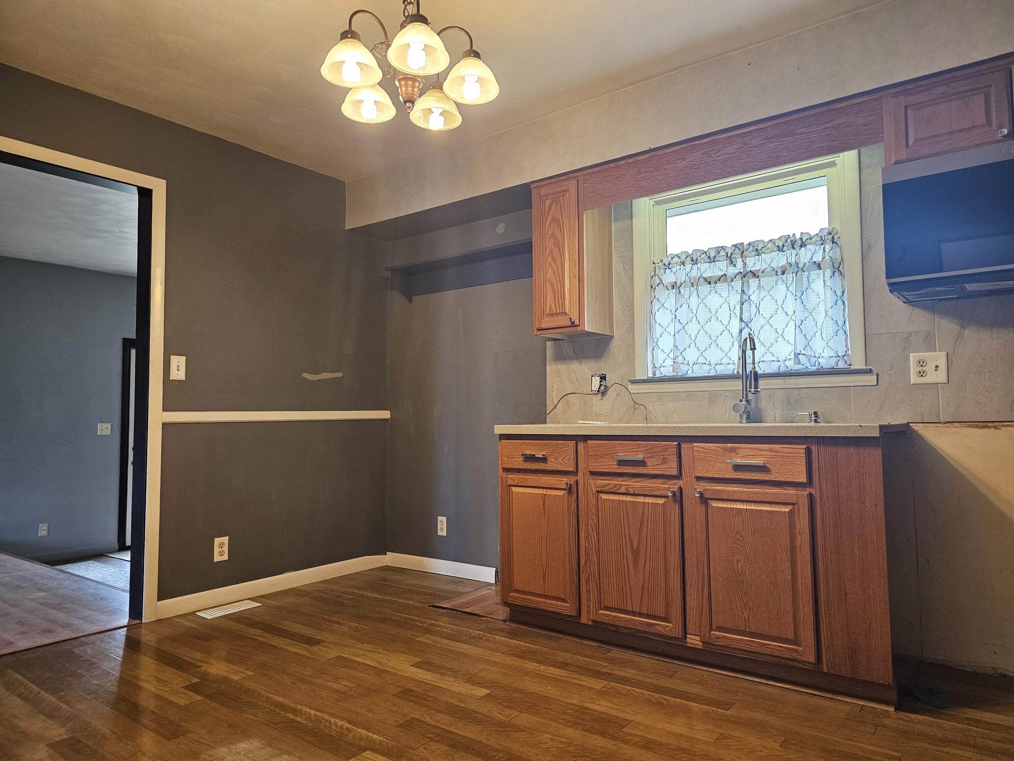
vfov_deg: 58.9
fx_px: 674
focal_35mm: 23
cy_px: 380
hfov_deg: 73.9
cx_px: 507
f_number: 1.7
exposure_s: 1/120
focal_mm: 6.3
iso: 250
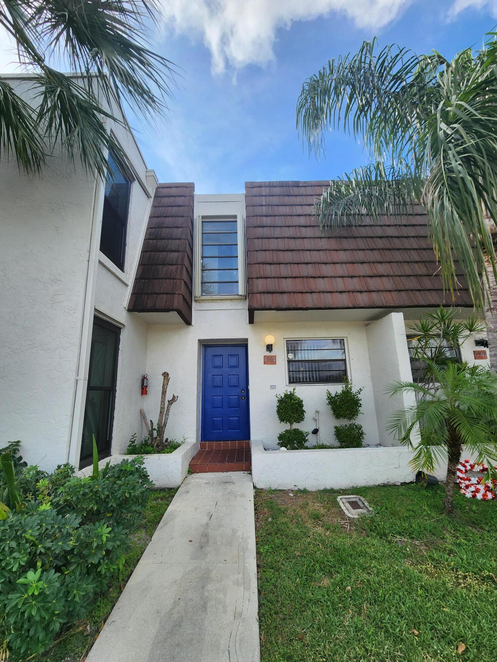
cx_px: 248
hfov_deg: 89.9
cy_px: 331
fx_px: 249
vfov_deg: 106.2
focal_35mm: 13
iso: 50
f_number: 2.2
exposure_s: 1/866
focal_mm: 2.2
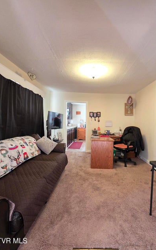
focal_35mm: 14
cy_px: 125
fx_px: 95
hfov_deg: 78.0
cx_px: 91
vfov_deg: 105.3
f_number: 1.9
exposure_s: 1/60
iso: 400
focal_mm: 2.2
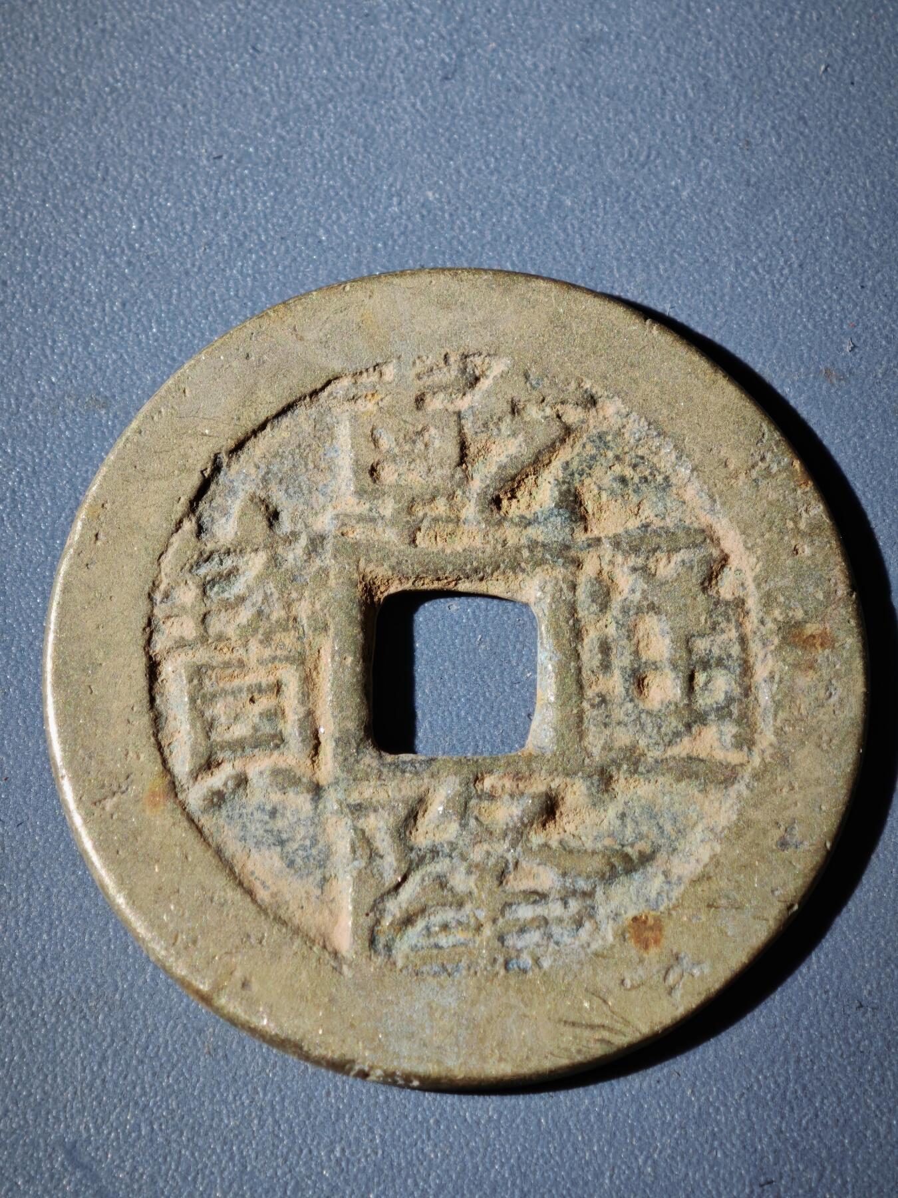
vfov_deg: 16.3
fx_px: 4185
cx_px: 449
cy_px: 599
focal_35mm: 121
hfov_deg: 12.2
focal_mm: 9
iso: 250
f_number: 2
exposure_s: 1/100
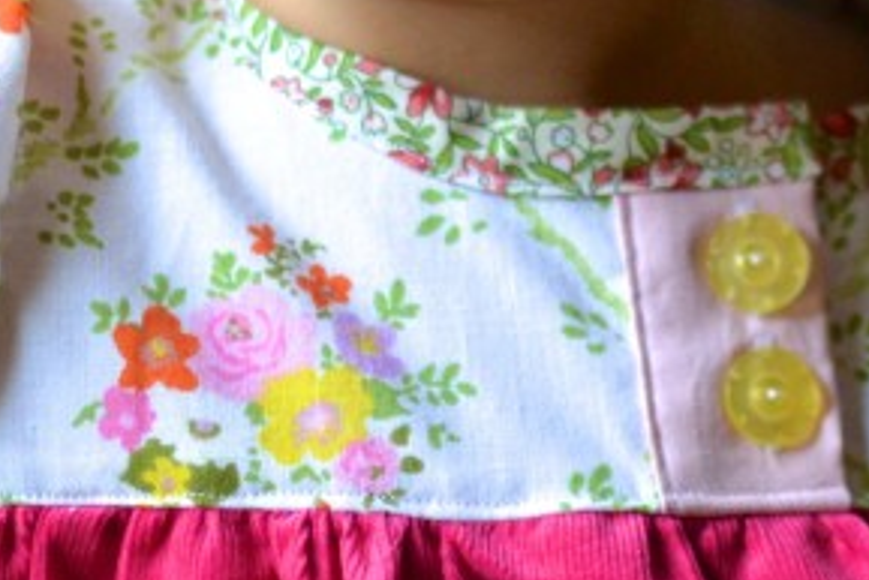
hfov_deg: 10.9
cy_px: -12
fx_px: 4486
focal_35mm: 186
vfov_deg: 7.4
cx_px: 998
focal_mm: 35
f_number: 1.8
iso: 800
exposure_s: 1/500
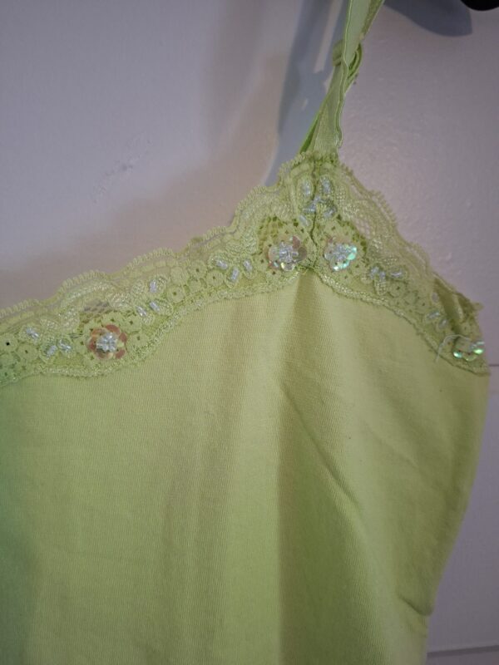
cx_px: 250
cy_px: 332
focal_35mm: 23
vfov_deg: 73.9
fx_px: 442
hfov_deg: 58.9
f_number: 1.8
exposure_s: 1/25
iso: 400
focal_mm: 5.54
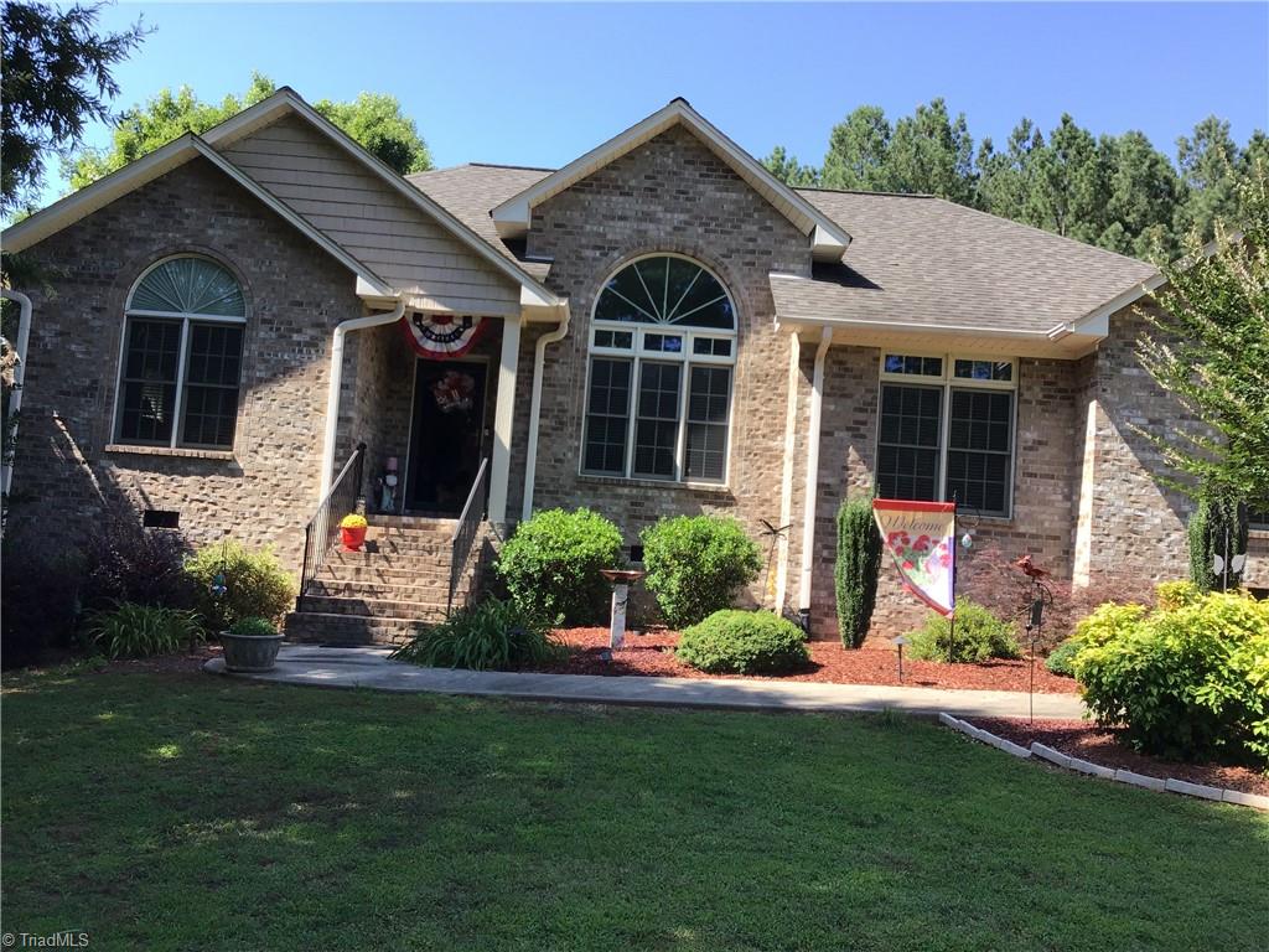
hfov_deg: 58.4
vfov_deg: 45.4
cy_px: 476
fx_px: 1136
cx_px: 634
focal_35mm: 31
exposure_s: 1/338
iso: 25
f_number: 2.4
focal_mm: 3.3
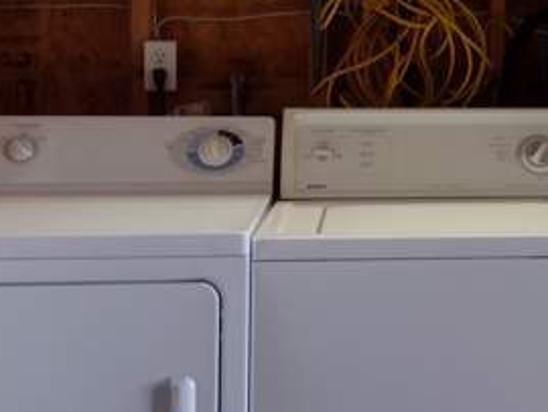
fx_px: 1268
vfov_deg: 18.3
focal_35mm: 80
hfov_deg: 23.7
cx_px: 505
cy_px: 73
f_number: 1.7
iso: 108
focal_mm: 4.71
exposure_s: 1/60
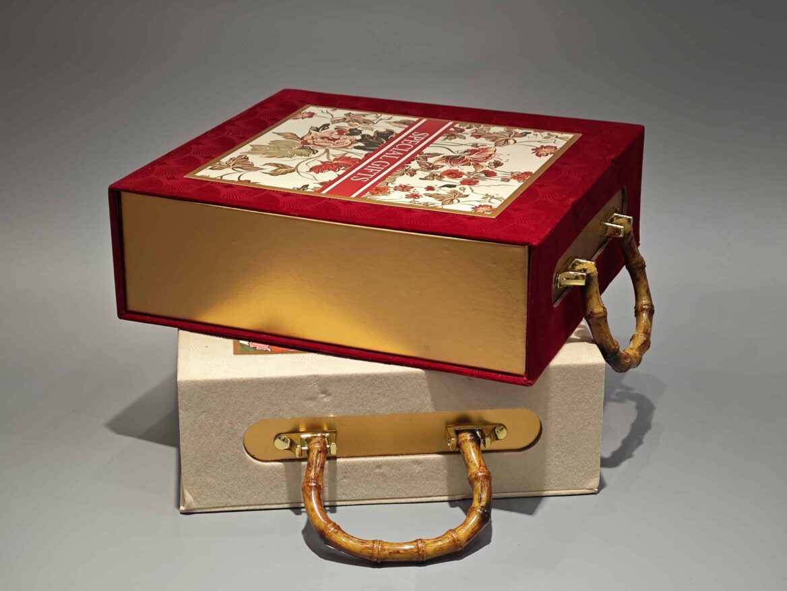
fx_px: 1705
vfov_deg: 19.6
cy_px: 296
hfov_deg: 26.0
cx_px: 394
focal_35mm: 75
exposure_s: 1/100
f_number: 2
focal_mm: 10.1
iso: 125
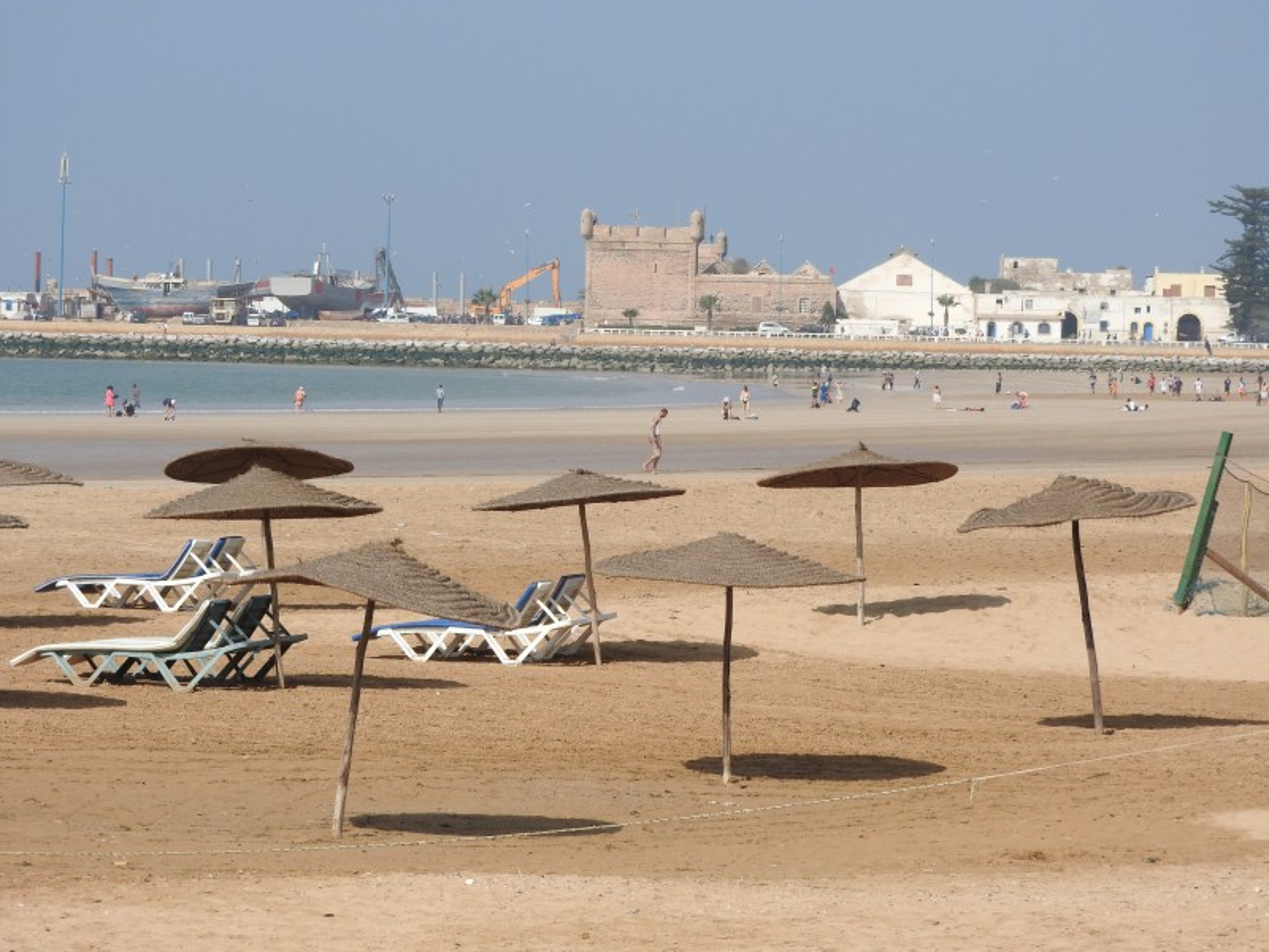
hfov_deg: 11.6
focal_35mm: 170
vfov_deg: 8.7
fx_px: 6232
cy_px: 476
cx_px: 634
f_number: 5.2
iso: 100
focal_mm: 30.5
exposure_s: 1/800
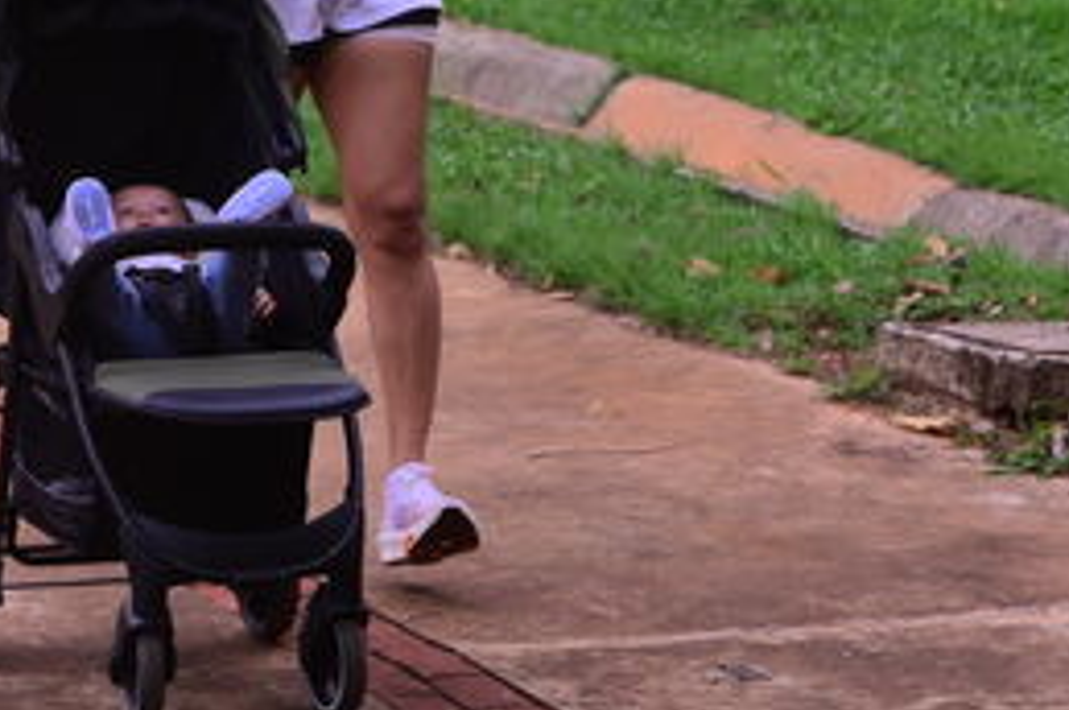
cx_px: 293
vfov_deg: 8.4
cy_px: -72
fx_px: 4804
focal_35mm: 162
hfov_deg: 12.7
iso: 2000
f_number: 5
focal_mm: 70
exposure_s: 1/200
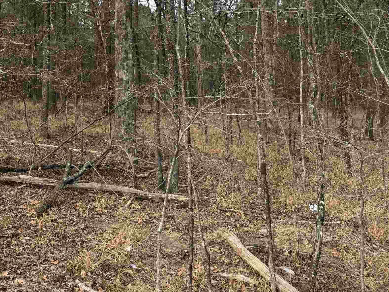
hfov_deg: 38.5
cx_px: 63
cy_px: 22
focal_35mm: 47
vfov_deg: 29.4
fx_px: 528
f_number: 1.78
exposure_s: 1/130
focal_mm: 6.76
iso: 64
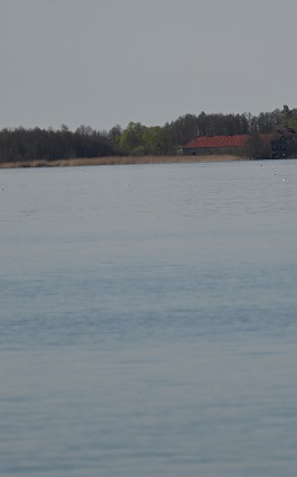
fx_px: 9340
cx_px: 219
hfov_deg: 1.8
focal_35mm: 720
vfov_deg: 2.9
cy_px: 146
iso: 100
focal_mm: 300
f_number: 5.6
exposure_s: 1/1000
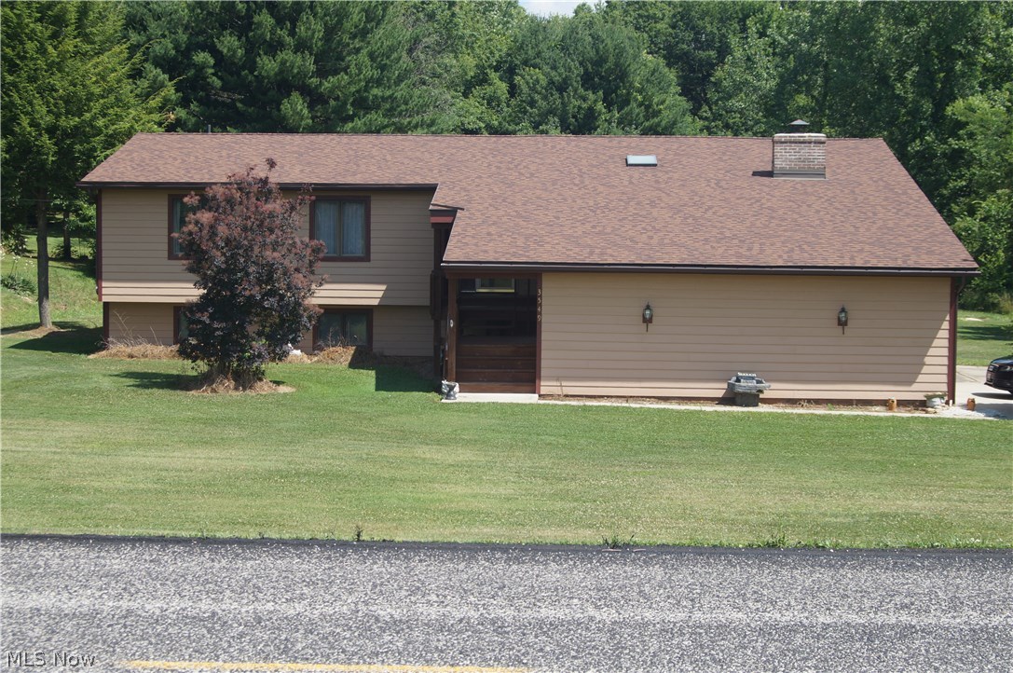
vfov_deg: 22.6
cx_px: 506
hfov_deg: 33.4
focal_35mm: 60
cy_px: 336
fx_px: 1686
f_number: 7.1
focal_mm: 40
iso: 100
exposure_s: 1/250
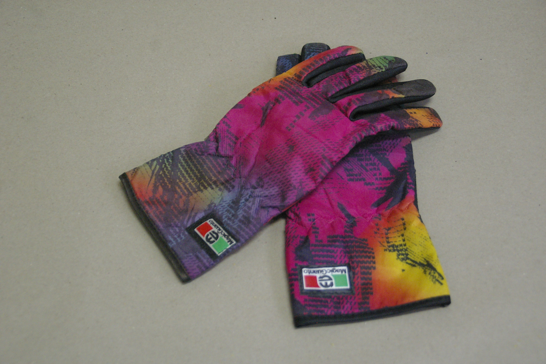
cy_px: 182
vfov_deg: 22.6
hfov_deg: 33.4
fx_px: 910
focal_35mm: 60
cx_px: 273
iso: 1600
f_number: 4.5
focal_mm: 40
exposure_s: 1/30
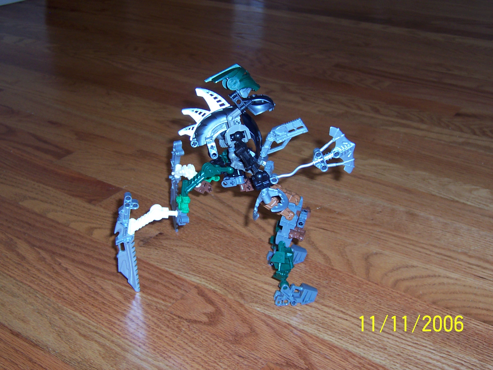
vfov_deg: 28.0
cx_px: 246
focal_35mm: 52
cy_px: 185
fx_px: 741
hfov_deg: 36.8
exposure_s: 1/60
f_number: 3.4
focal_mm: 8
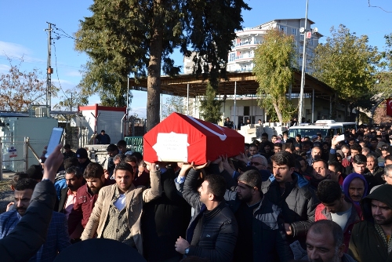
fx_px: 343
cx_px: 196
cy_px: 131
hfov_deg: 59.5
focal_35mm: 32
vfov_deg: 41.8
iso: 100
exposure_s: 1/160
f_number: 6.3
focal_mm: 21
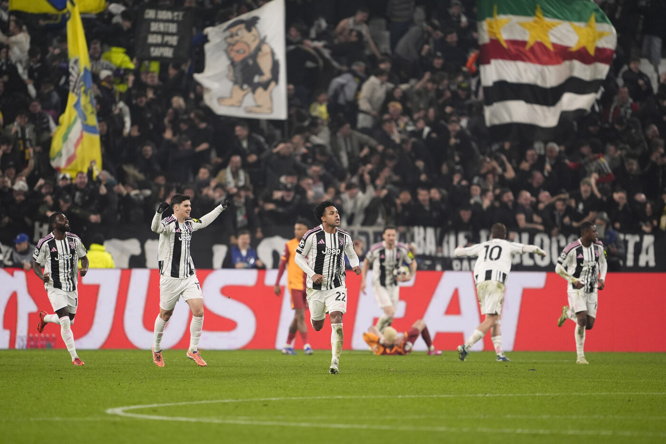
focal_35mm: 400
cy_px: 222
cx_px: 333
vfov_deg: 3.4
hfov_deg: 5.2
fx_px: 7399
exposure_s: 1/1250
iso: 1600
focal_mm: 400
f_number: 2.8
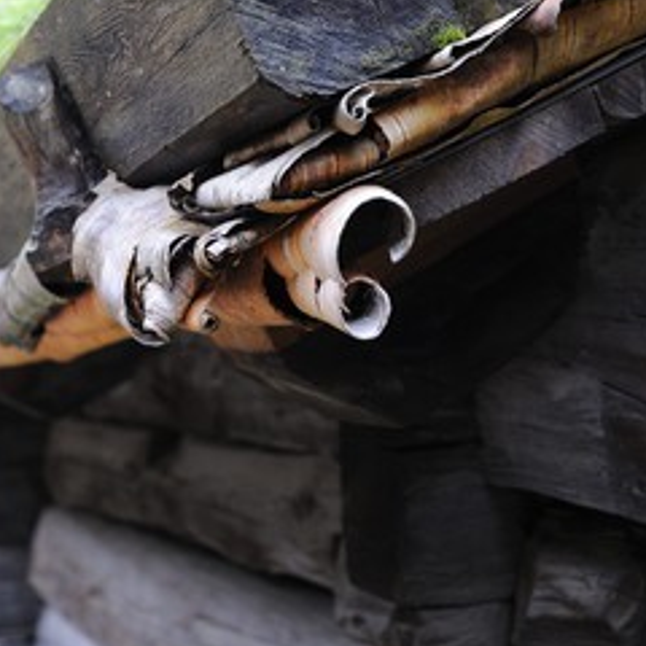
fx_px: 1415
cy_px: 347
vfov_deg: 25.7
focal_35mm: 67
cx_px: 280
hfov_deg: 25.7
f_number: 5
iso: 800
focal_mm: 45
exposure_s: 1/50
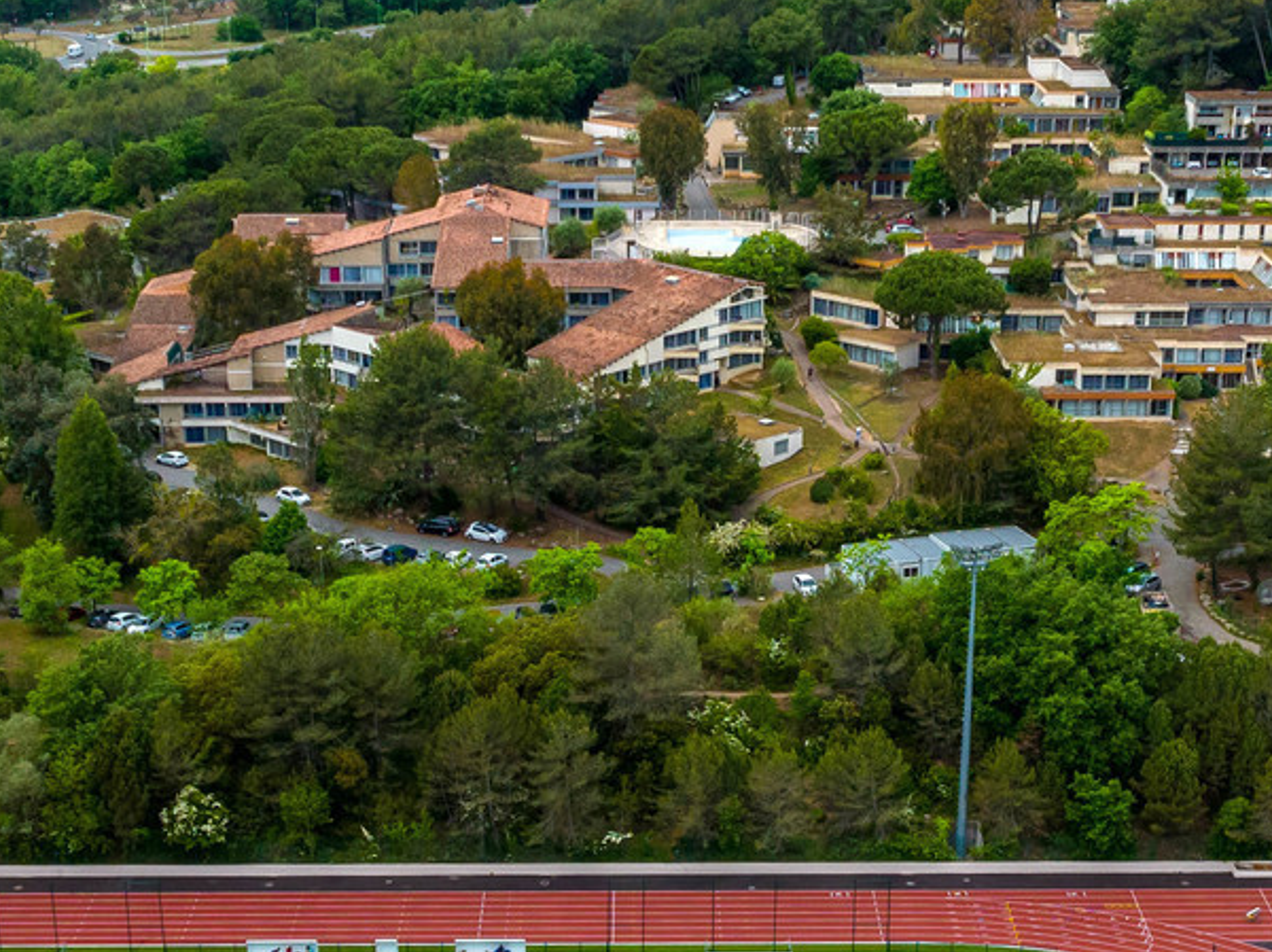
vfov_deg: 22.3
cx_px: 738
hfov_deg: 30.2
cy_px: 888
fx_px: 2350
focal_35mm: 64
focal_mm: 12.3
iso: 200
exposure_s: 1/640
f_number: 8
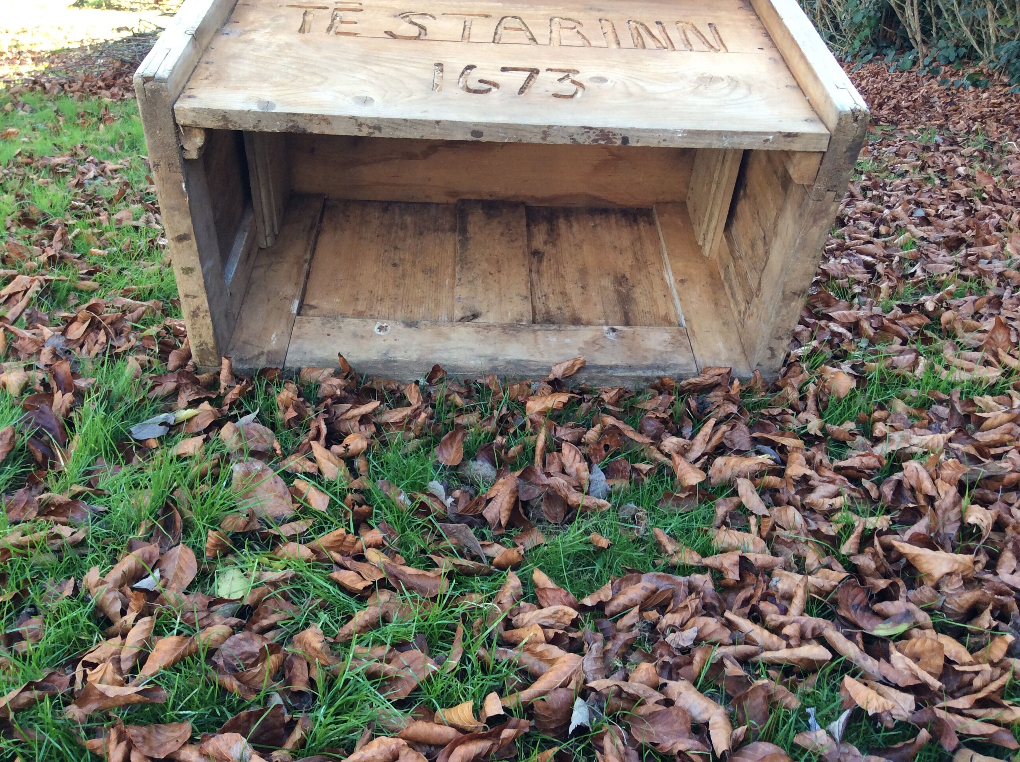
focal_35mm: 32
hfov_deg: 56.9
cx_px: 510
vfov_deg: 44.1
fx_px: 942
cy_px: 381
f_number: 2.4
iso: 40
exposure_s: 1/50
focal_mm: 3.3
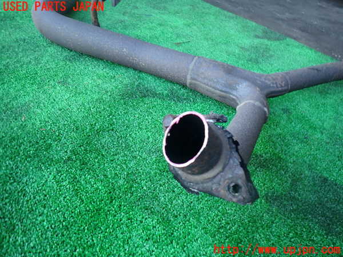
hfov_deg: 69.4
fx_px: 248
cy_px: 128
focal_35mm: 25
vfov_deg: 54.9
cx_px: 172
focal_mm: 4.5
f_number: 2
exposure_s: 1/60
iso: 200
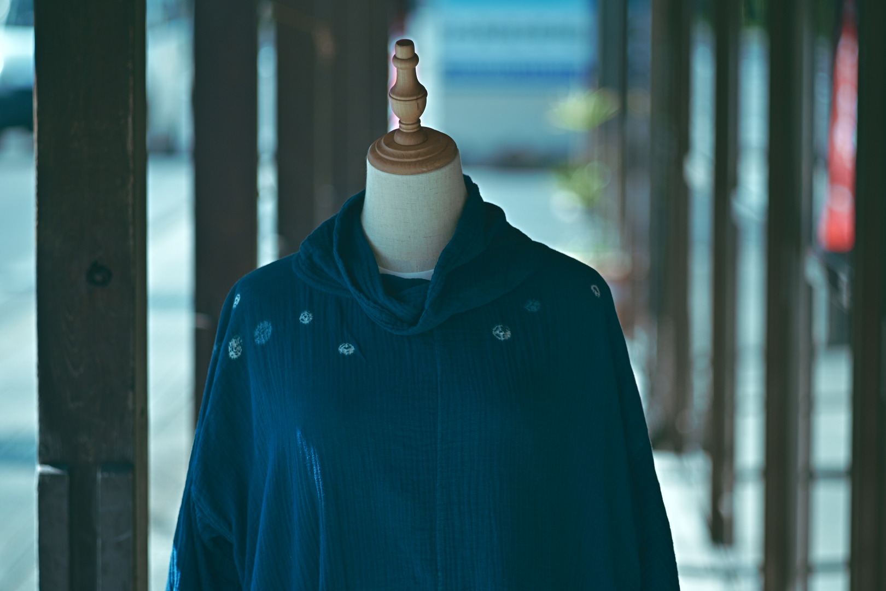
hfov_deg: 15.2
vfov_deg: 10.2
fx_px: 3322
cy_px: 296
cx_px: 443
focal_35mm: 135
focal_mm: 135
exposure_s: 1/500
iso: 200
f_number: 3.5
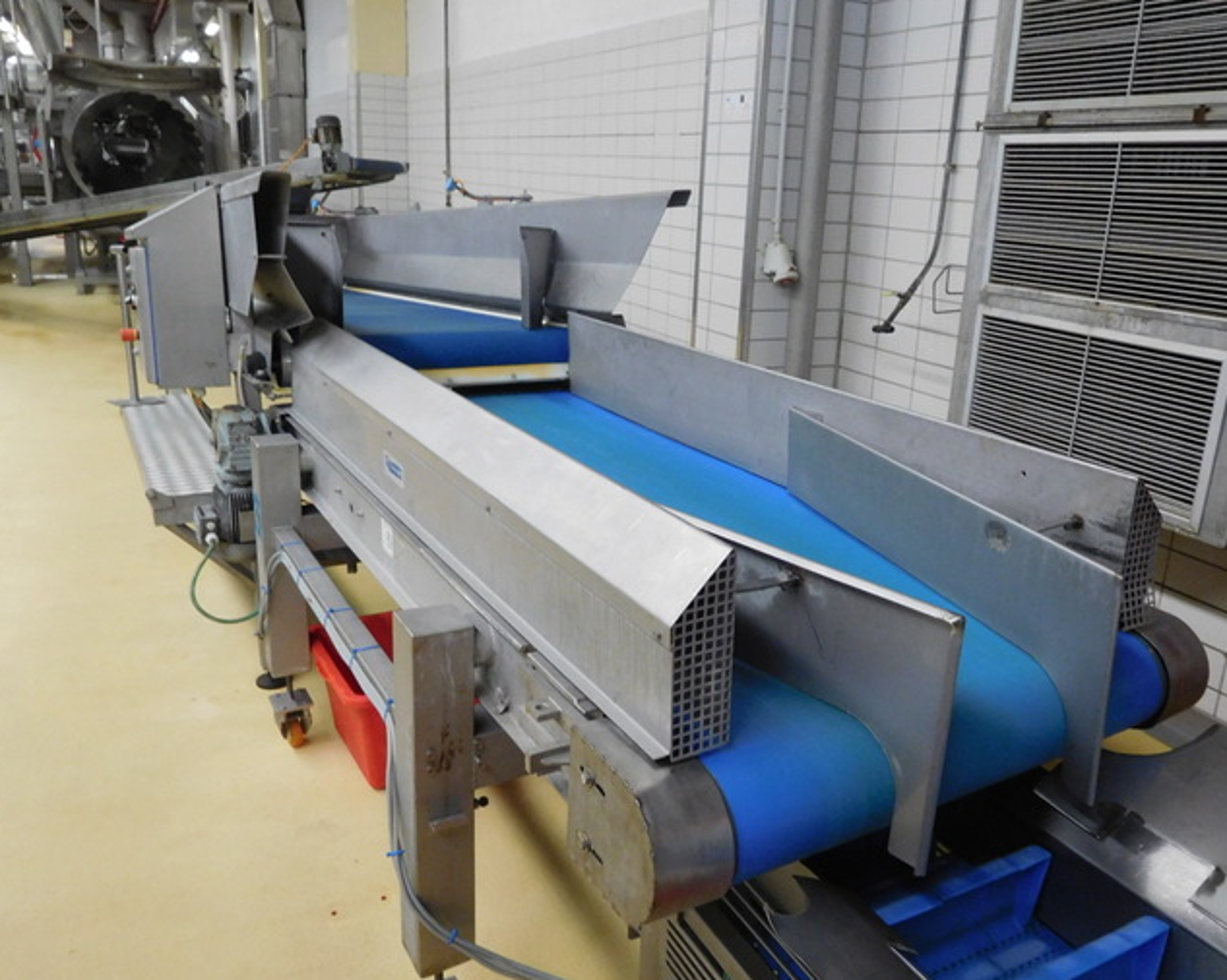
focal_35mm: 27
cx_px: 669
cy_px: 483
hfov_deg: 64.0
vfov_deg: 53.2
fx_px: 980
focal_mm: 4.5
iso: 400
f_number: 3.4
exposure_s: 1/30
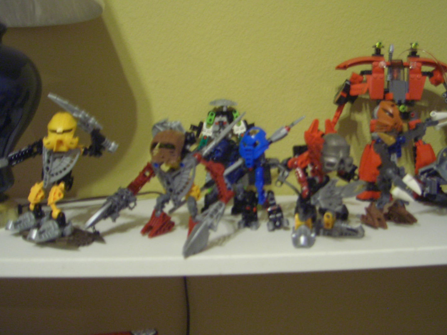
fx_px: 555
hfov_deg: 43.9
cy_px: 162
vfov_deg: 33.6
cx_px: 228
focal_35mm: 43
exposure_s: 1/8
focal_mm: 8
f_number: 2.8
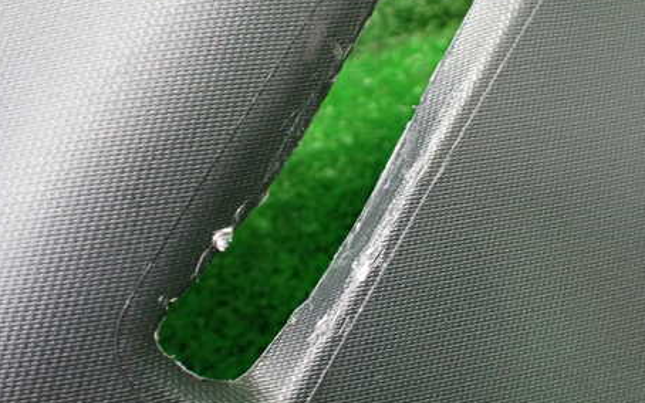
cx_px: 367
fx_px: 738
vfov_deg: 30.6
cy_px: 209
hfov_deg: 47.1
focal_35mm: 42
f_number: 2.3
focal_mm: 5.4
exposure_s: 1/50
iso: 800
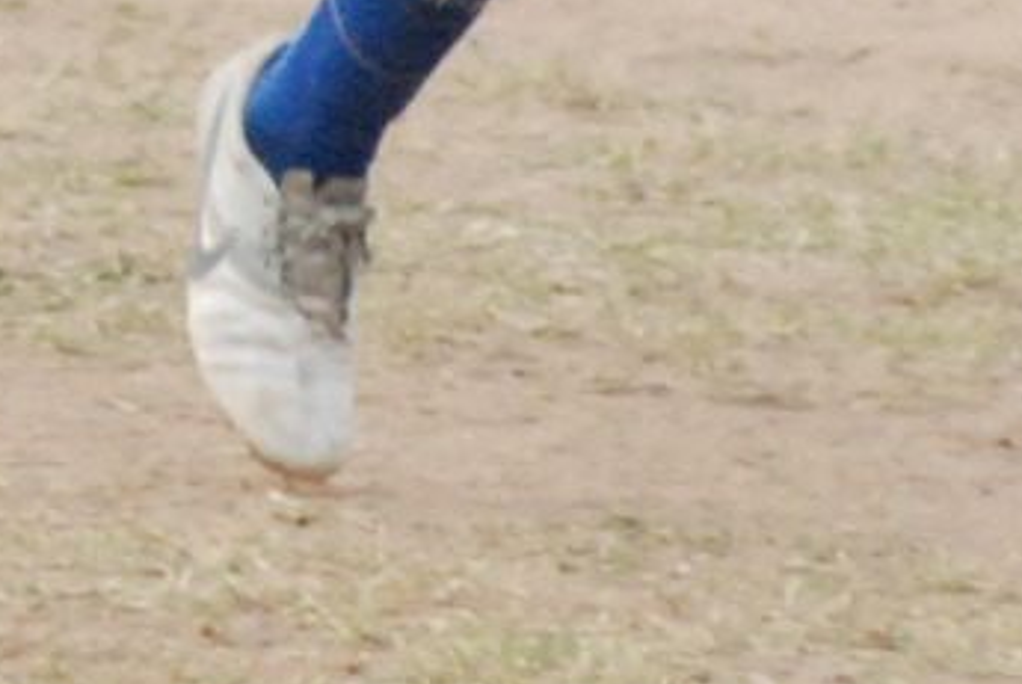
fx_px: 41102
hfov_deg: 1.4
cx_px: -1774
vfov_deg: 1.0
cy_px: -246
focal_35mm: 1446
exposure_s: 1/500
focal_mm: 130
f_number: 6.3
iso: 1600
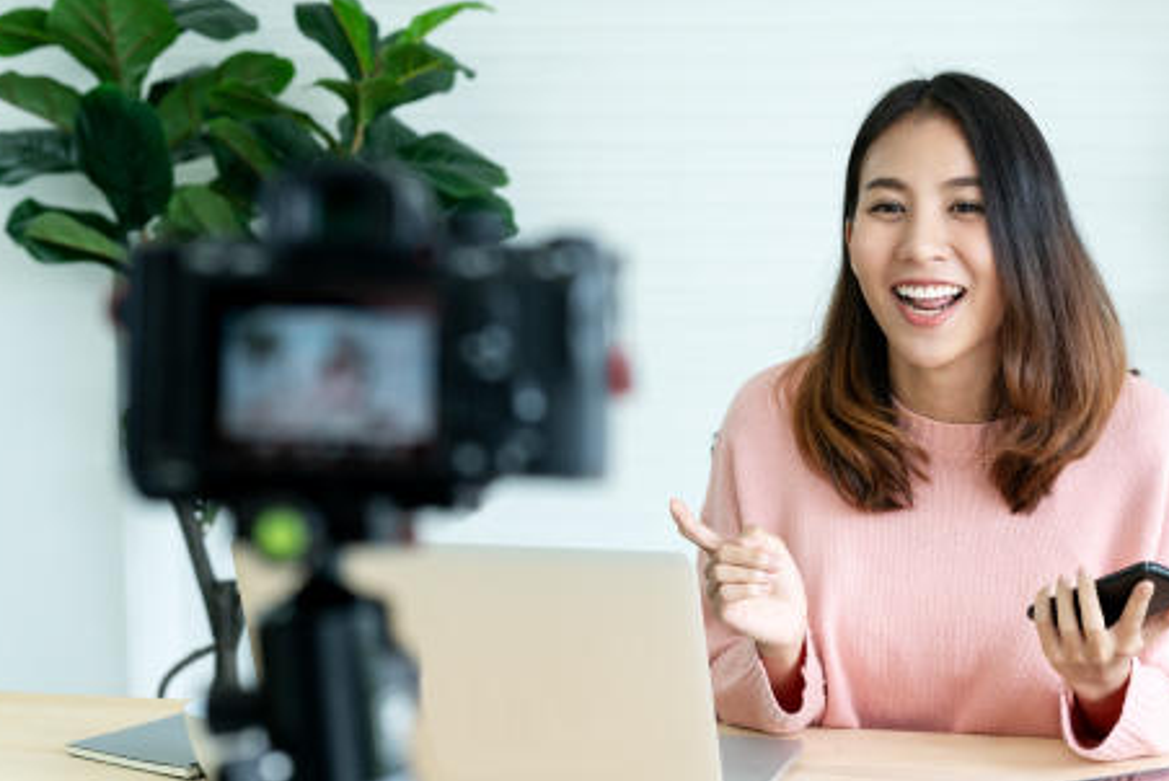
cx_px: 608
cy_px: 385
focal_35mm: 94
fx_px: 3054
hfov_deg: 21.7
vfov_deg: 14.6
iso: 500
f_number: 5
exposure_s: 1/160
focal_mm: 85
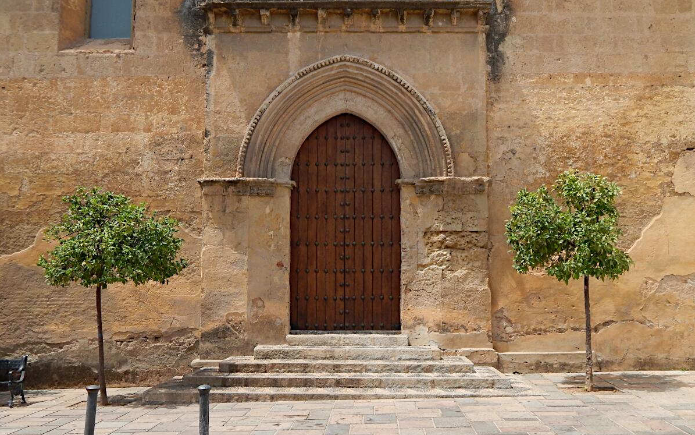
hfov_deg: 58.1
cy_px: 205
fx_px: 625
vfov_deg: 38.3
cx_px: 348
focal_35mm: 33
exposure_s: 1/1000
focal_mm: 5.6
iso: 125
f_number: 3.2
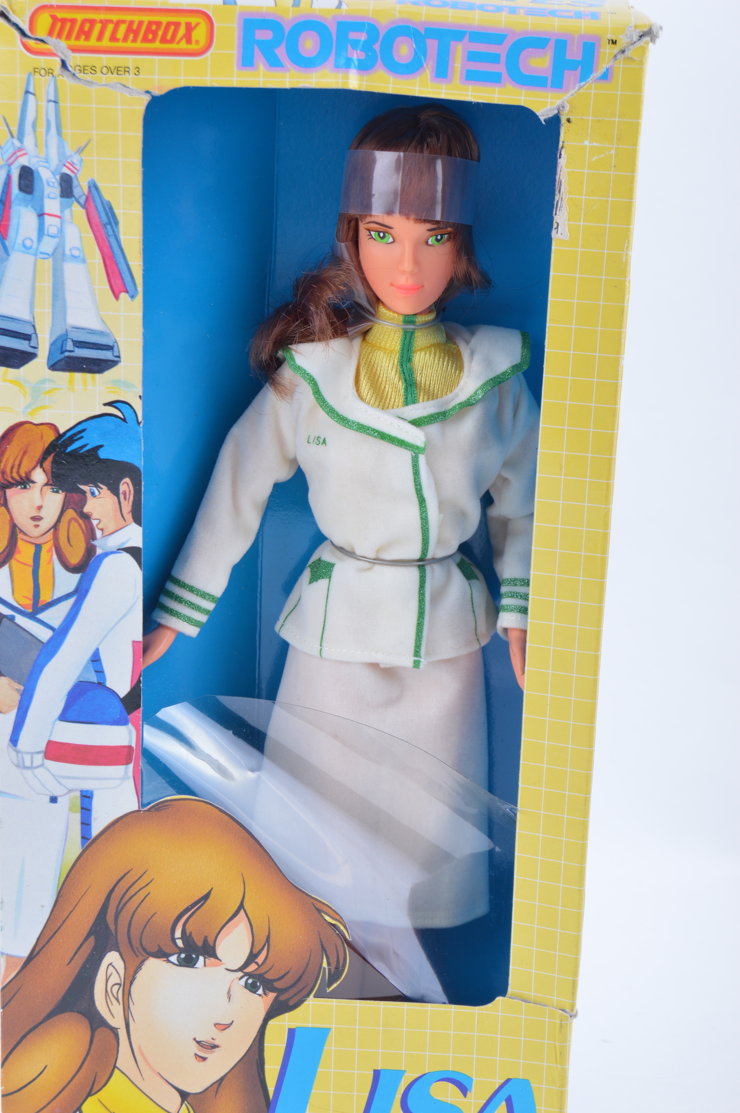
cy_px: 556
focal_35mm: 82
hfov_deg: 16.5
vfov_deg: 24.6
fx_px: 2548
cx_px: 370
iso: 100
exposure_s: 1/25
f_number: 9
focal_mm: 55
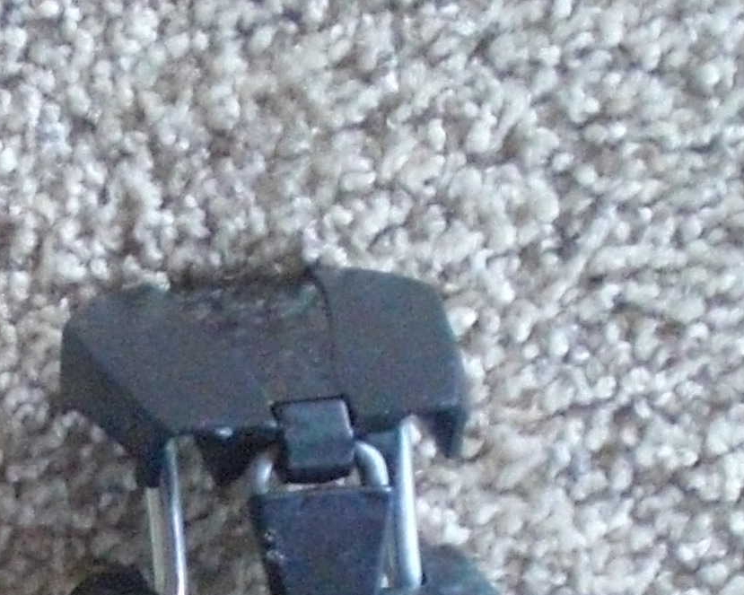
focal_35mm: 146
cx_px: -367
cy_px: 967
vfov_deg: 10.1
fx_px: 3214
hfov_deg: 12.6
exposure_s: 1/80
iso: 800
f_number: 3.1
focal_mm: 6.3
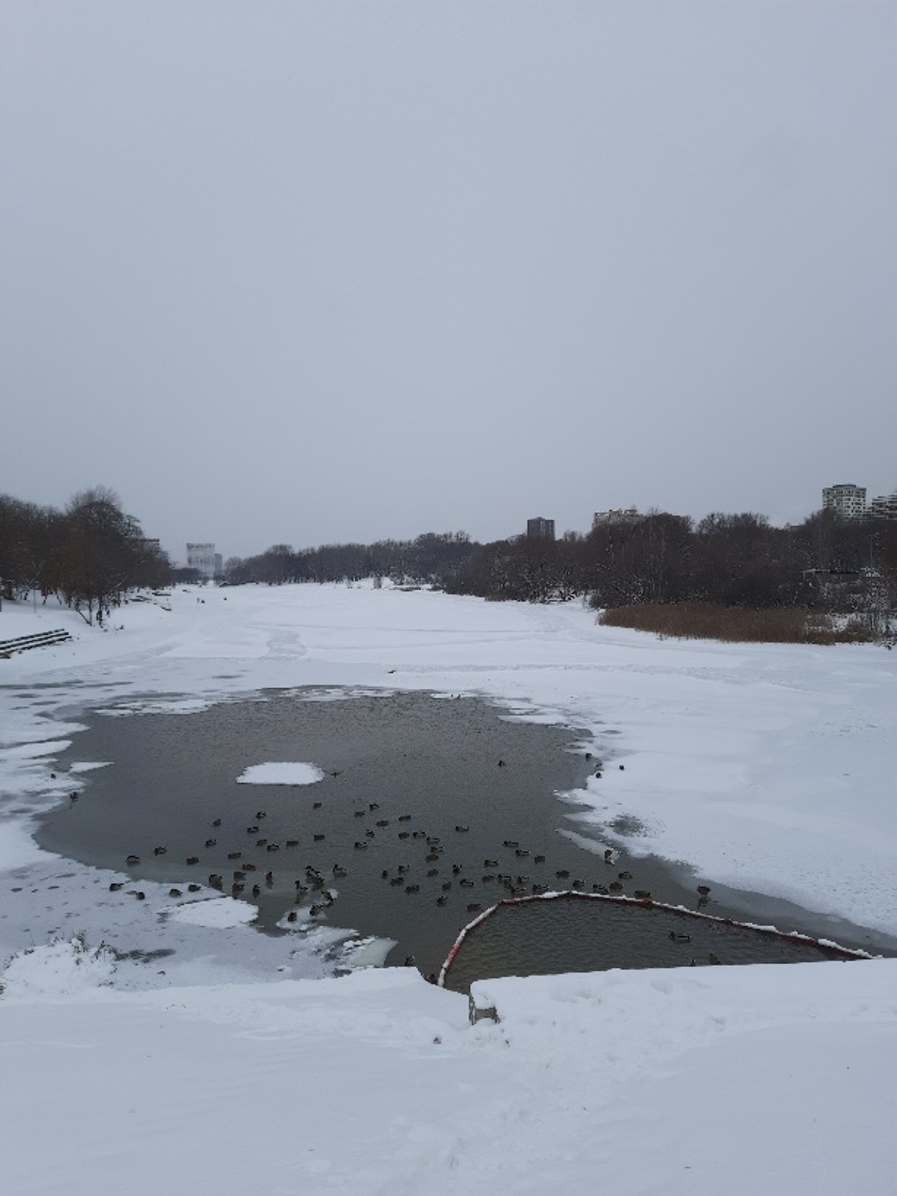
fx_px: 829
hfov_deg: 56.8
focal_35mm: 24
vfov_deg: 71.6
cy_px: 598
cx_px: 448
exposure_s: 1/303
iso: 20
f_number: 1.8
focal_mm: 5.23
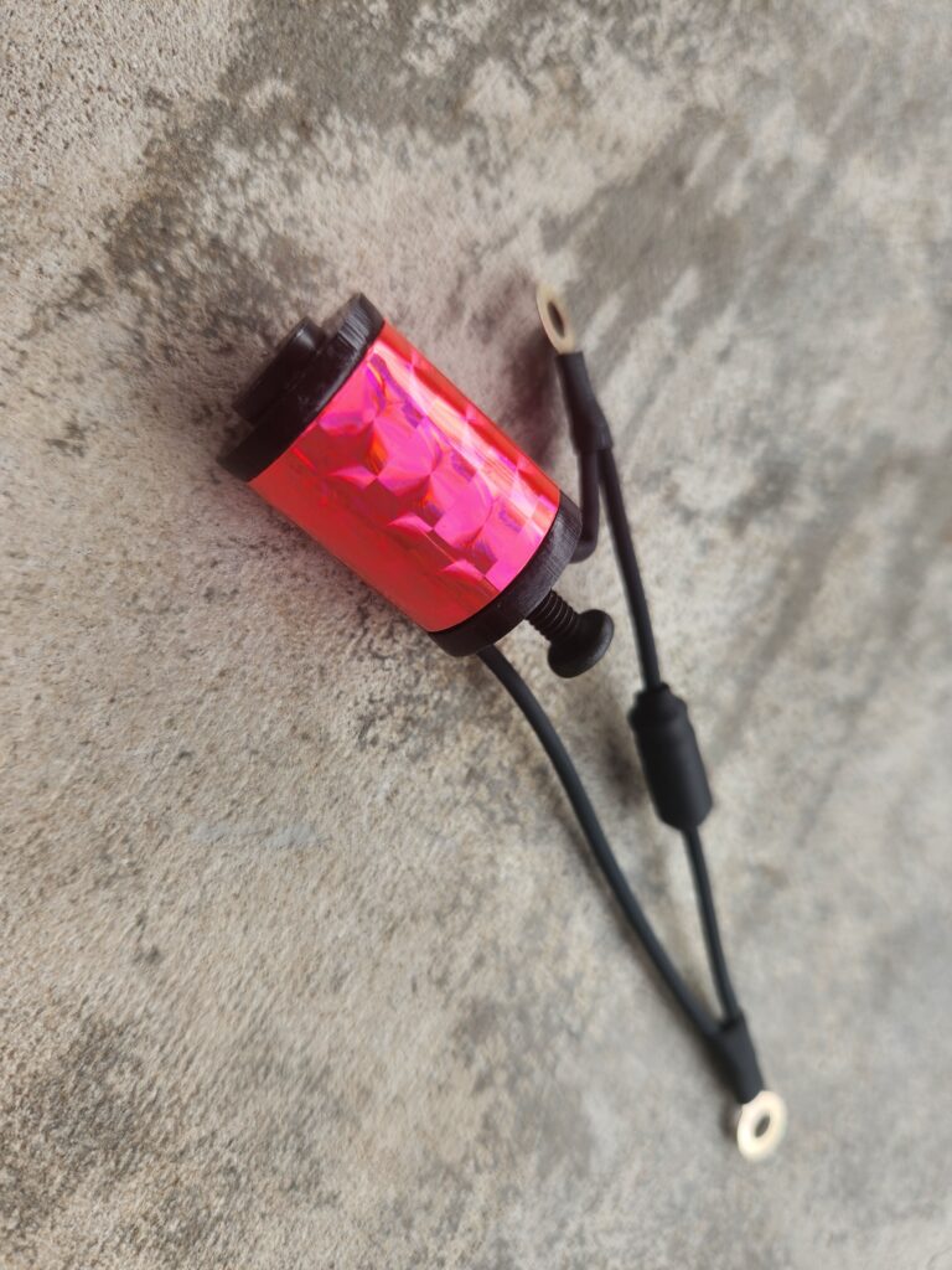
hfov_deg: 58.9
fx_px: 843
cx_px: 476
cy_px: 635
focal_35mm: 23
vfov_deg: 73.9
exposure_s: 1/296
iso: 20
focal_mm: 5.4
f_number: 1.8
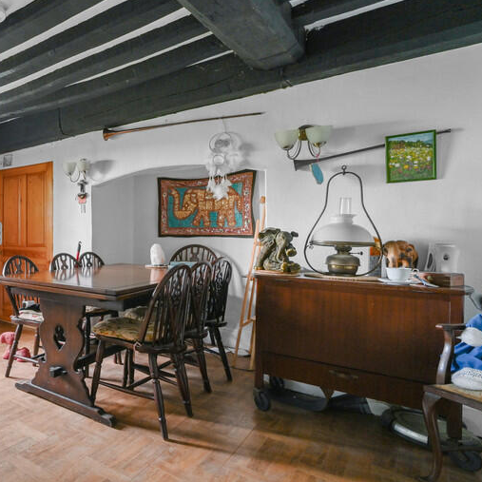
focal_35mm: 24
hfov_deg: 52.8
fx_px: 378
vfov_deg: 65.0
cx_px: 10
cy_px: 236
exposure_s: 2.5
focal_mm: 14
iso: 400
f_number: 8
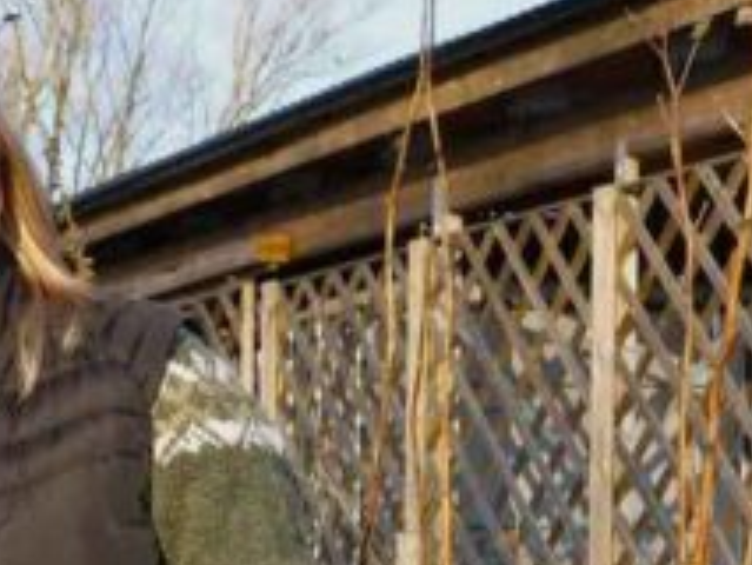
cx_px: -888
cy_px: 805
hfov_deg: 12.1
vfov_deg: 10.3
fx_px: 3043
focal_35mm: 140
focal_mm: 16
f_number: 4
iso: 200
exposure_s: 1/320
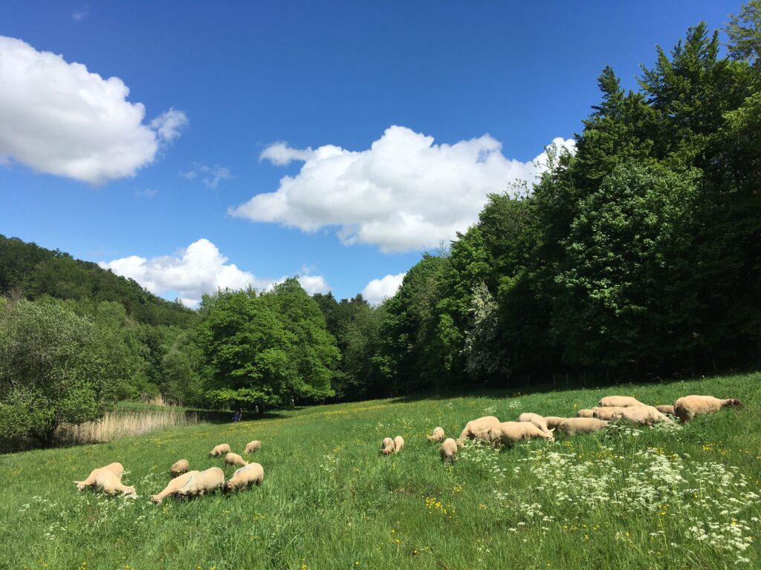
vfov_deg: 48.2
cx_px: 380
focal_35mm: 29
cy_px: 285
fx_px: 638
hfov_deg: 61.7
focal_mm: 4.15
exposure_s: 1/2137
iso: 25
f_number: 2.2
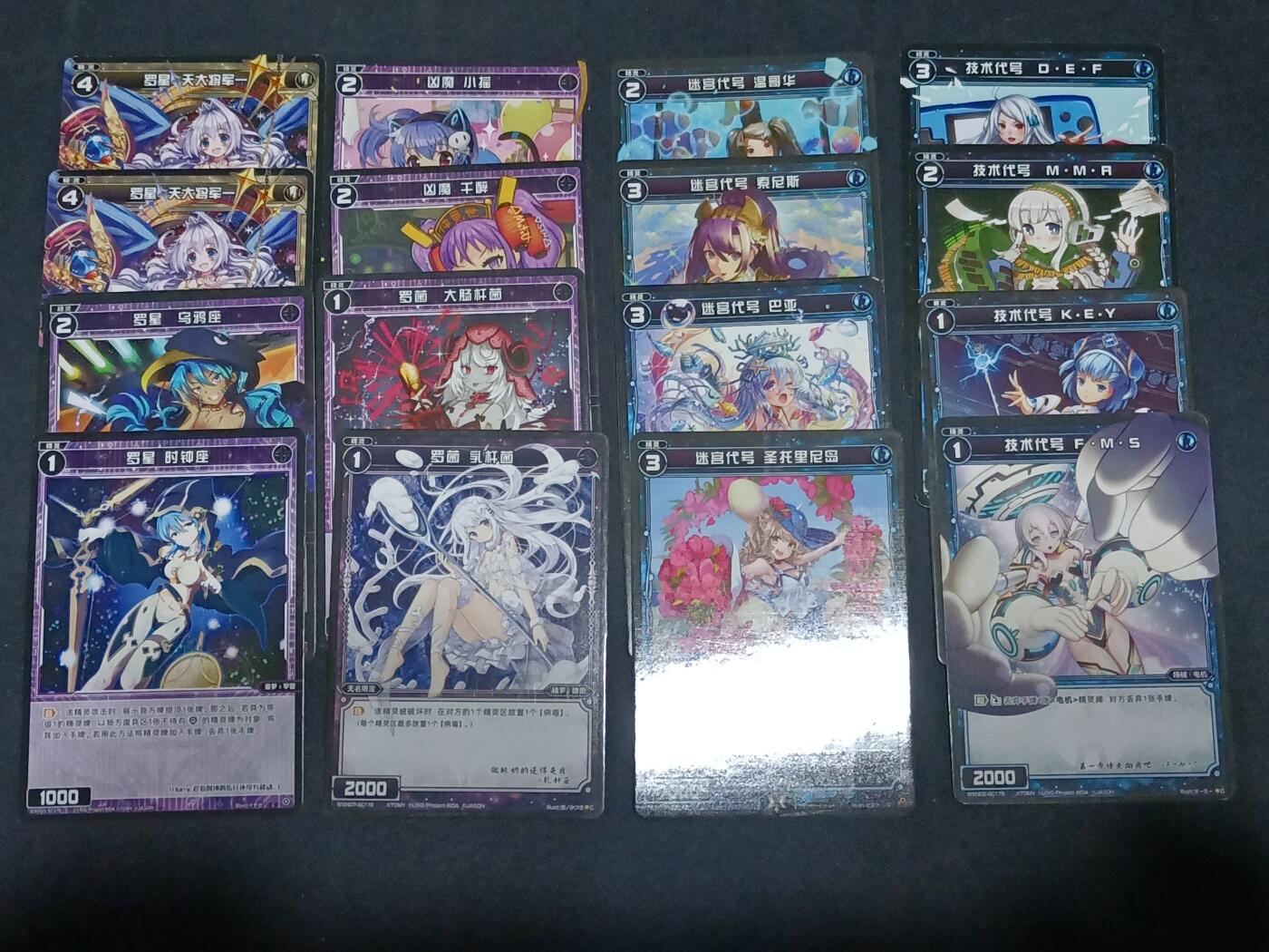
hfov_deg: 38.9
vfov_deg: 29.7
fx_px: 1796
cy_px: 476
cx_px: 634
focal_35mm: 49
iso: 936
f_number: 1.8
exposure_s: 1/50
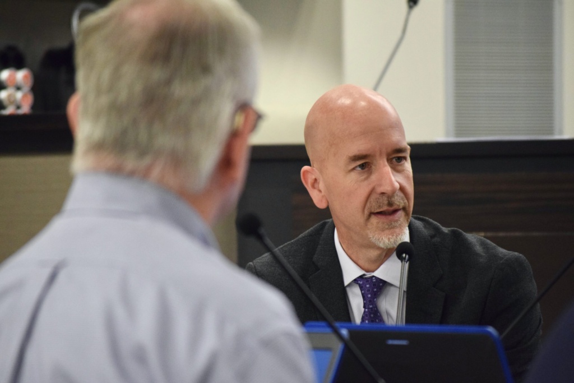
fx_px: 3947
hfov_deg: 8.3
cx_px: 287
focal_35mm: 248
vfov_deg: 5.6
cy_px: 192
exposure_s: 1/200
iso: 3200
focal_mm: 165
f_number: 5.3
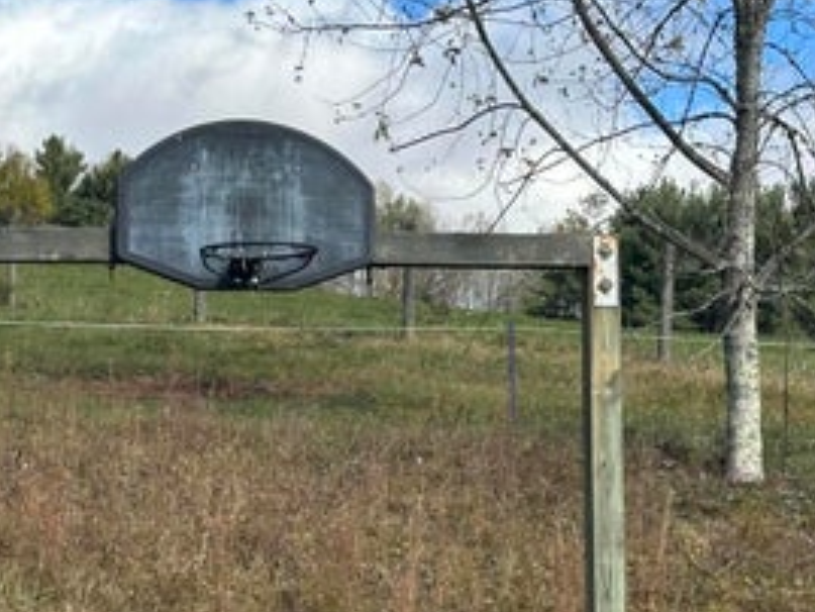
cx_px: 303
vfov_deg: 12.9
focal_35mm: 114
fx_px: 2685
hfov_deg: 17.2
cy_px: 515
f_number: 1.78
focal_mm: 6.86
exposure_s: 1/2809
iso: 64
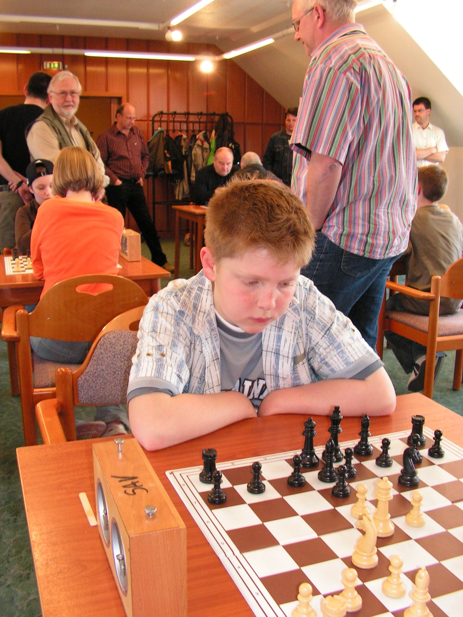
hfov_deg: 39.7
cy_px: 308
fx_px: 642
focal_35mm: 36
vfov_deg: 51.4
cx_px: 232
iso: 200
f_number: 3.2
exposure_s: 1/40
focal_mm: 6
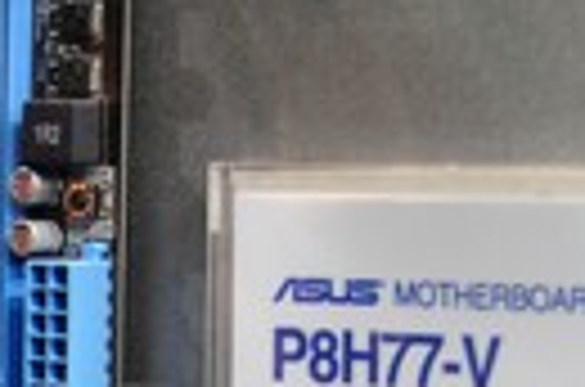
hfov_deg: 10.4
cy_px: 529
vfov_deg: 7.0
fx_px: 3145
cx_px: -130
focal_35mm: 194
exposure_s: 1/80
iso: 1600
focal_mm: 28
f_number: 4
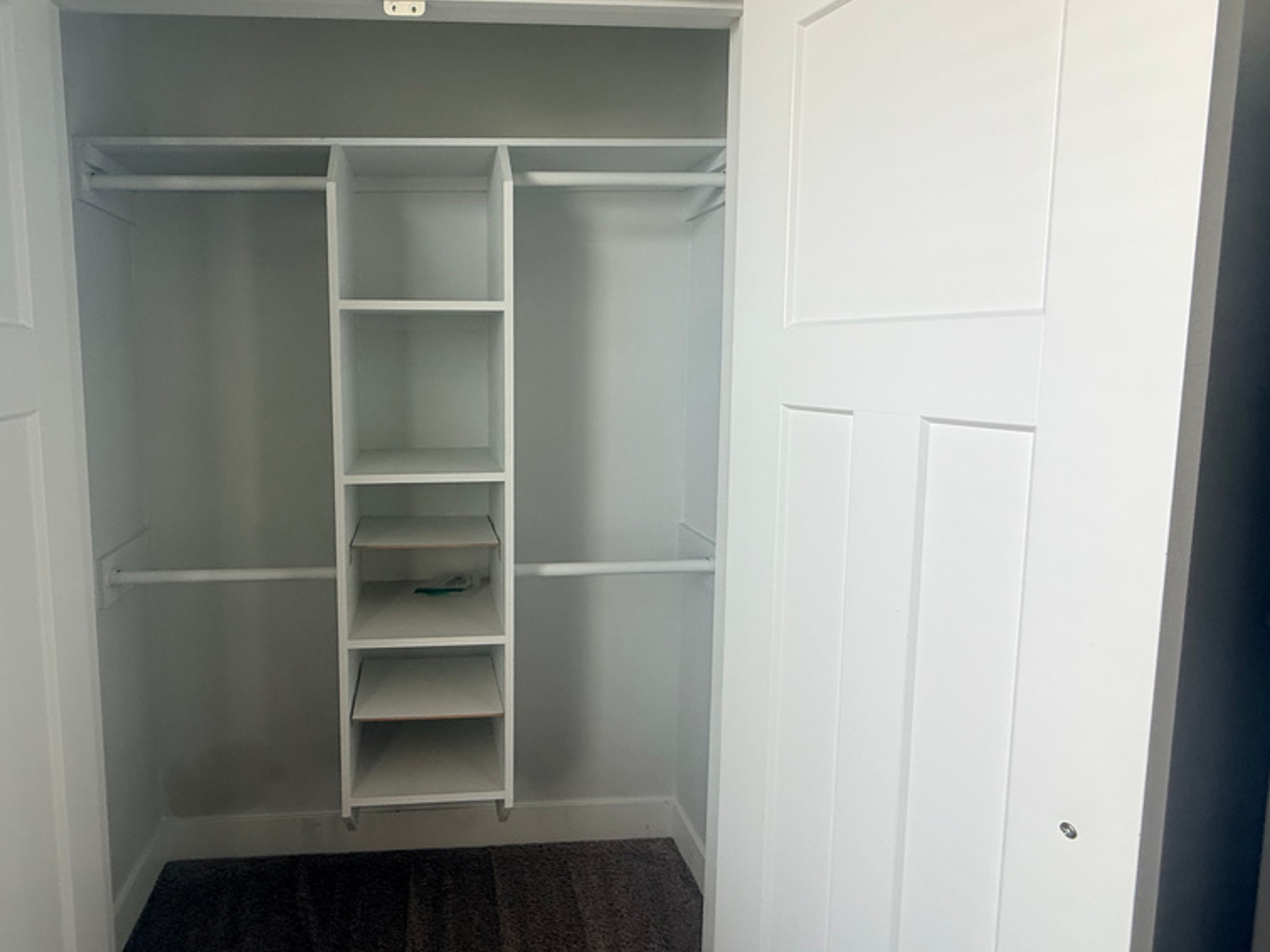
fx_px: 697
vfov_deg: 68.4
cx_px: 473
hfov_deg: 83.0
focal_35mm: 19
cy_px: 417
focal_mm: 2.22
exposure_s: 1/99
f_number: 2.2
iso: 125
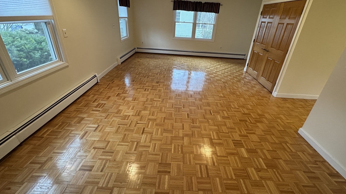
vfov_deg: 66.8
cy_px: 84
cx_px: 177
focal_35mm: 16
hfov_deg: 99.4
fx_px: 147
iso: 200
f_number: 2.2
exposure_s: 1/60
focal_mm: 2.22
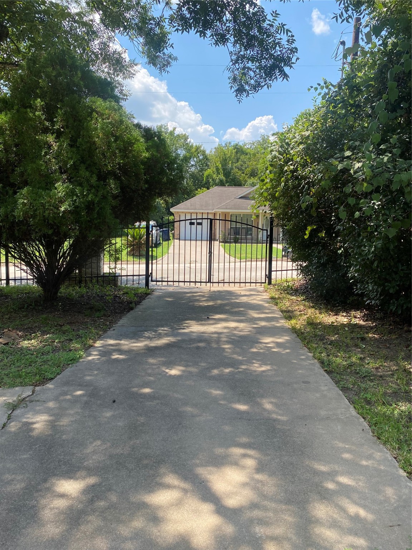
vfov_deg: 67.3
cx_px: 206
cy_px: 275
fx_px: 413
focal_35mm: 26
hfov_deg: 53.1
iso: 32
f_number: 1.8
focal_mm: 4.25
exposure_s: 1/1053
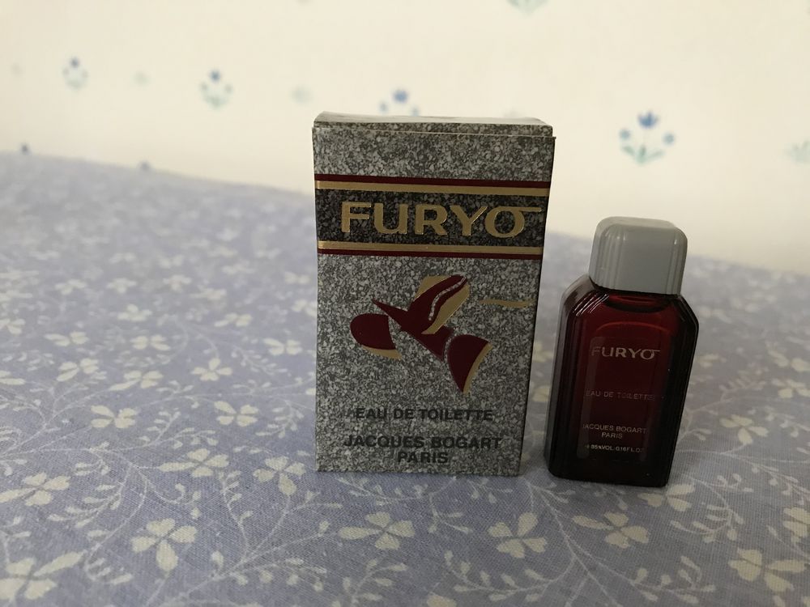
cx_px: 405
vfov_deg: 49.7
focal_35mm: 28
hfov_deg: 63.4
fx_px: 655
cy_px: 304
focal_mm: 3.99
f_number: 1.8
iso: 100
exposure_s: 1/17
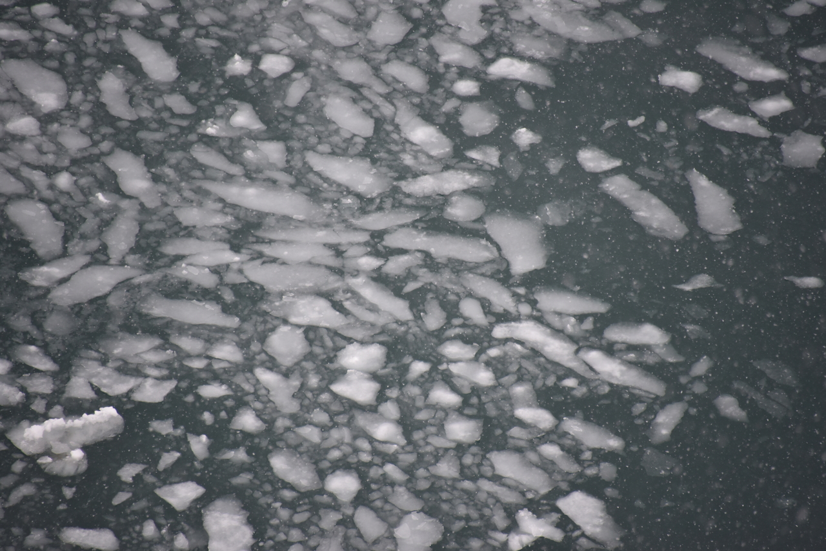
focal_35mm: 300
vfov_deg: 4.6
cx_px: 413
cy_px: 276
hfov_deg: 6.9
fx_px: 6884
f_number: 5.6
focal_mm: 300
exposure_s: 1/640
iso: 900
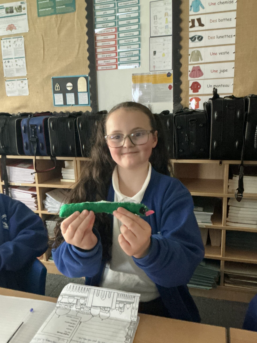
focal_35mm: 29
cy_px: 172
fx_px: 287
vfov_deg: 61.7
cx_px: 128
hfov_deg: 48.2
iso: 1600
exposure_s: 1/15
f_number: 1.8
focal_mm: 3
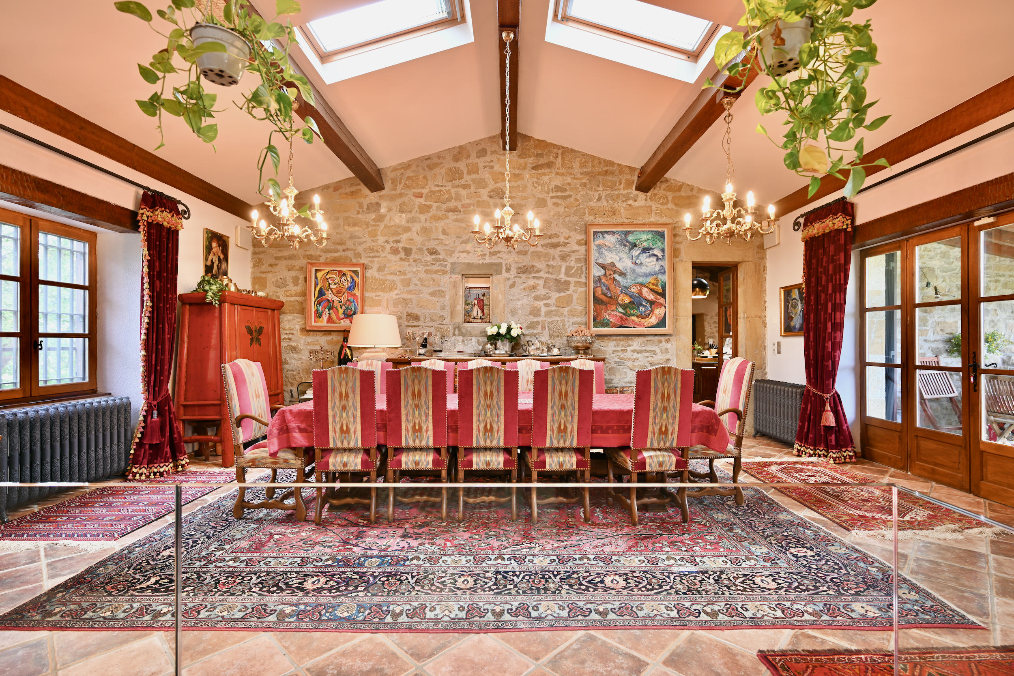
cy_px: 338
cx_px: 507
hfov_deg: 93.3
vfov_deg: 70.4
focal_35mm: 17
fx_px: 479
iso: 64
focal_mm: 17
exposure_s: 1/8
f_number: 4
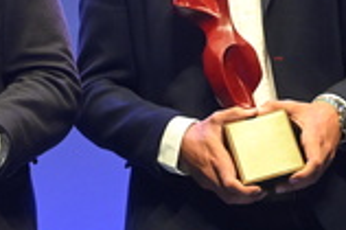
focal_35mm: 160
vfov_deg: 8.4
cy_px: -88
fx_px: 1536
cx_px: 7
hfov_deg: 12.7
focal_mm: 35
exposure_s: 1/200
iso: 2500
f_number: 4
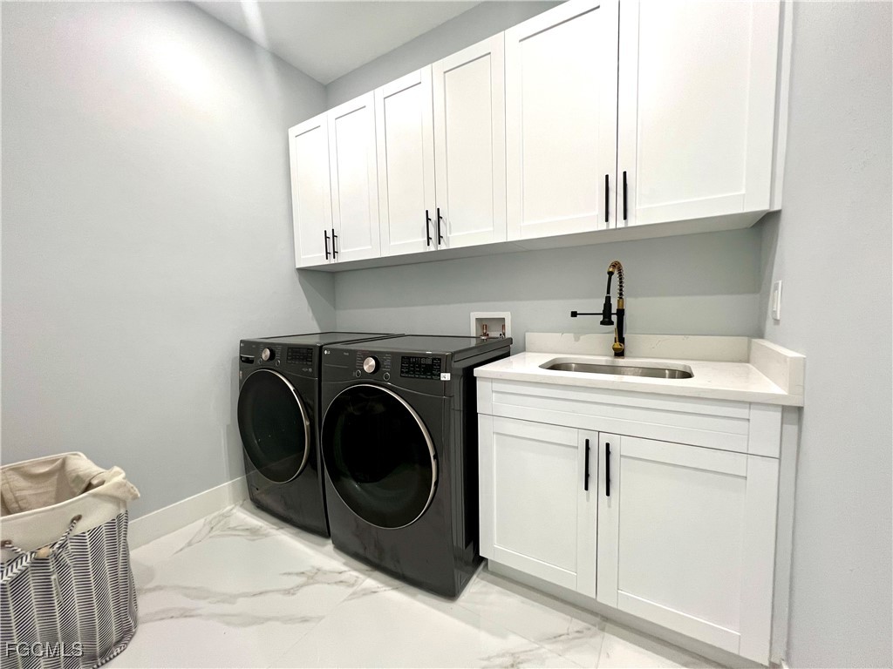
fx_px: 335
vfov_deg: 89.9
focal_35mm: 13
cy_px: 334
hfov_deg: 106.2
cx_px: 446
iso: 200
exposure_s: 1/60
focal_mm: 1.57
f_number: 1.8
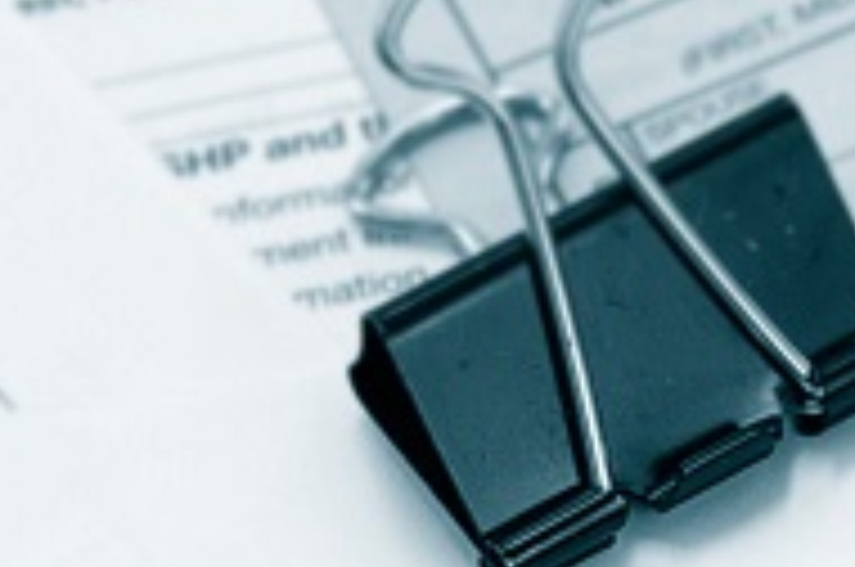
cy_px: 34
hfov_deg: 5.8
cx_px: 1879
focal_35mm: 346
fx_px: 8204
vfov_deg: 4.0
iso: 200
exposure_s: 1/60
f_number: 6.7
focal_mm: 50
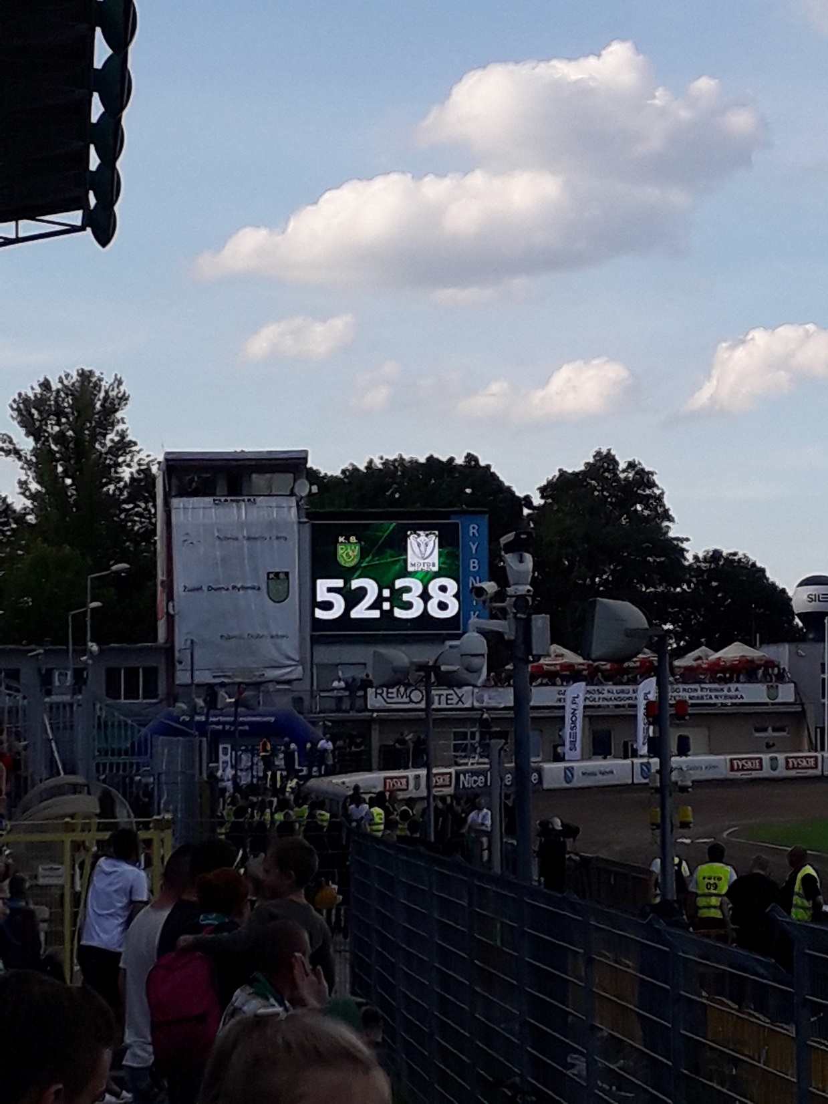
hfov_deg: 51.4
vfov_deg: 65.3
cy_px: 552
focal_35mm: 27
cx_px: 414
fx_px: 861
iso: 40
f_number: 1.9
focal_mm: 3.6
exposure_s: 1/1623
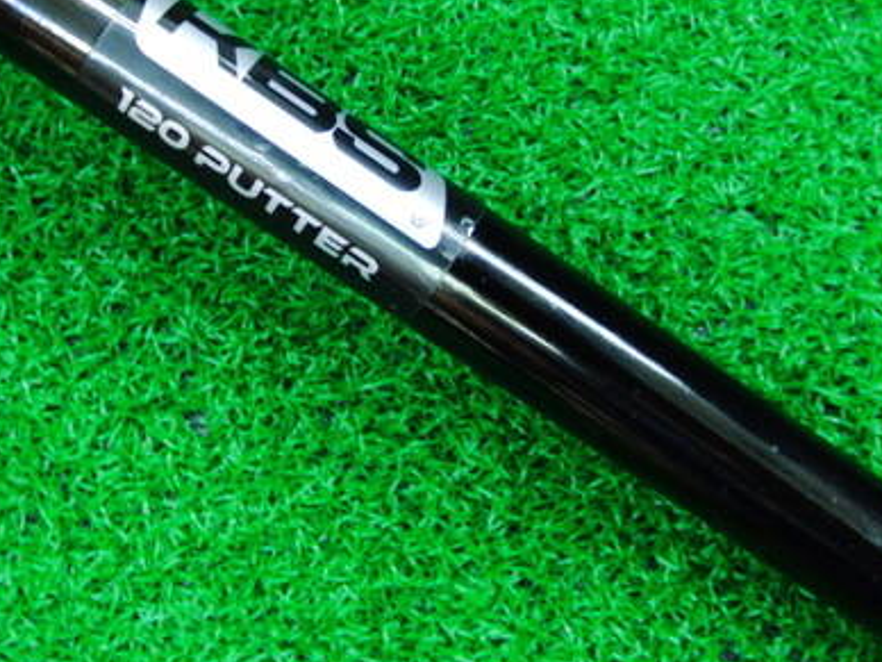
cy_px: 146
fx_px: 1554
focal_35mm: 61
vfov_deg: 23.7
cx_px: 364
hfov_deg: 31.6
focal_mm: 6.42
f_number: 3.6
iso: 400
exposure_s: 1/25
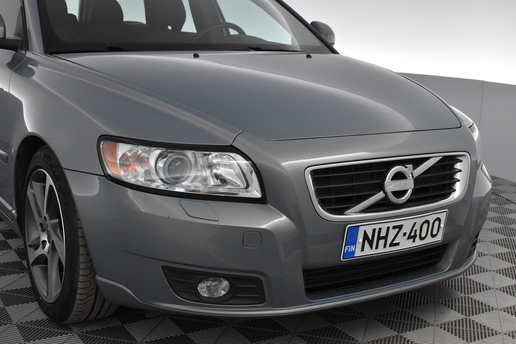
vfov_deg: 28.1
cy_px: 172
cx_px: 258
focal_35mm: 48
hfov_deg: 41.1
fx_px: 688
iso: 3200
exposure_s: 1/160
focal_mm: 32
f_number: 6.3
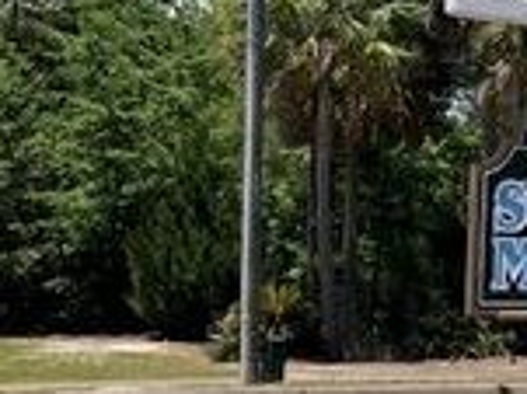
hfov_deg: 18.2
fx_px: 1415
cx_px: 845
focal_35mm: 93
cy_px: 187
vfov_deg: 15.9
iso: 20
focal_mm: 4
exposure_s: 1/1200
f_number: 1.8
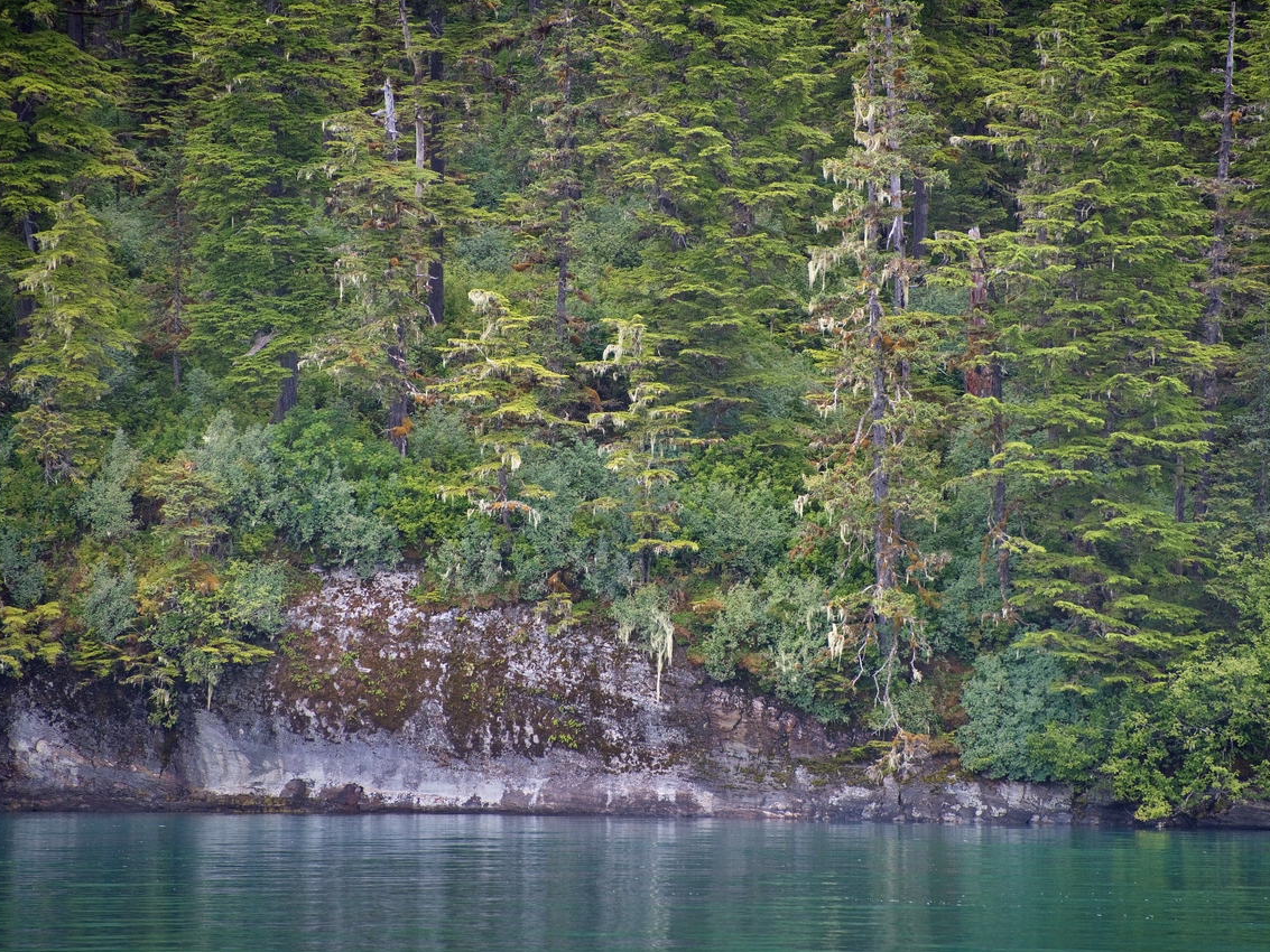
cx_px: 668
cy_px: 477
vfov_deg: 4.6
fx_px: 11962
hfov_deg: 6.1
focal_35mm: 326
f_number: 5.6
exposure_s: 1/640
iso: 1250
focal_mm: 300
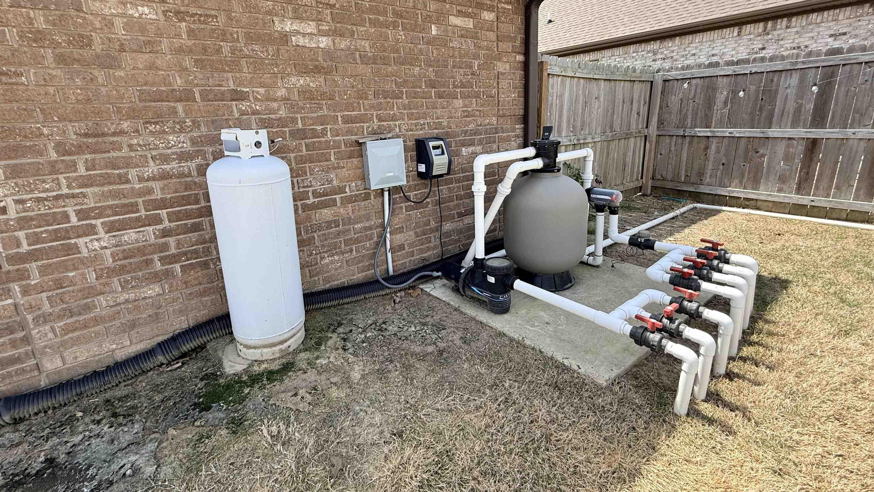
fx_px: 371
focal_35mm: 16
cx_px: 441
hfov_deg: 99.4
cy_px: 211
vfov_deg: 66.8
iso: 50
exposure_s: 1/461
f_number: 2.2
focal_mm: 2.22
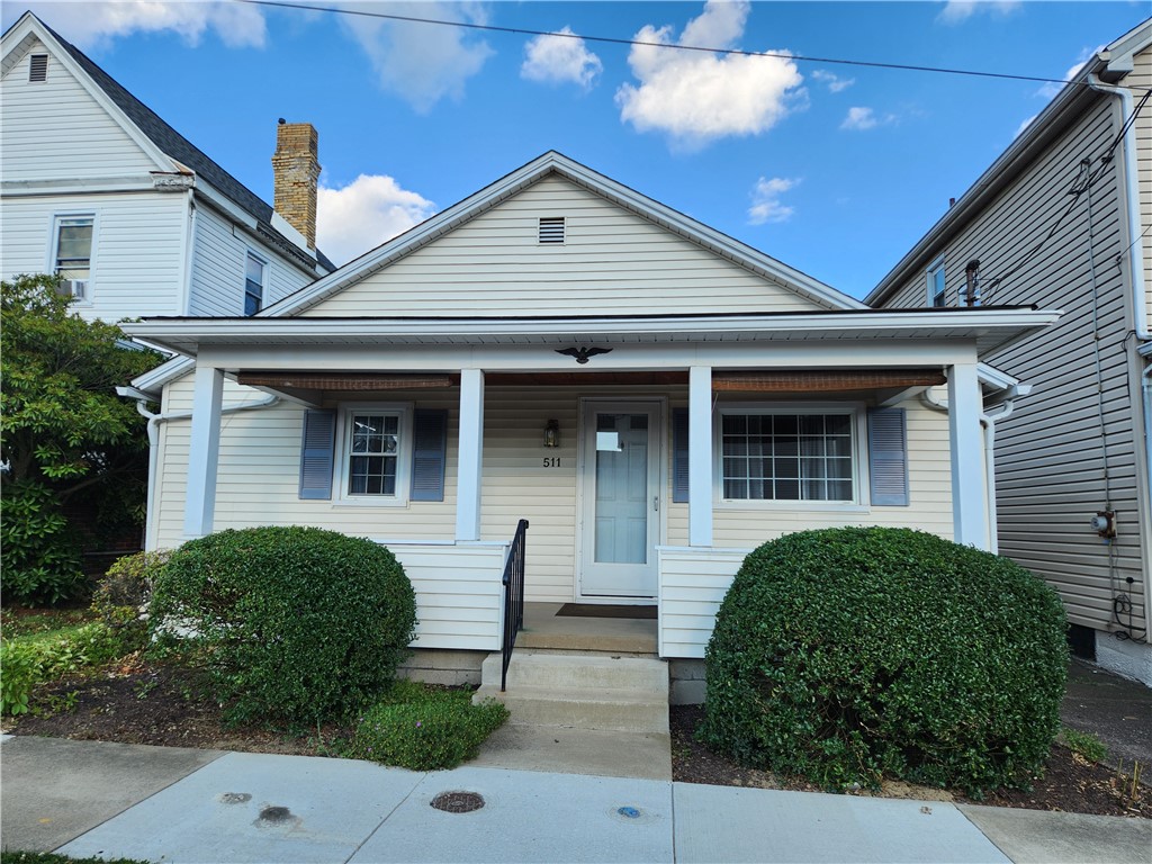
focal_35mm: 23
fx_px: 765
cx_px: 576
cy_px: 432
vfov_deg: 58.9
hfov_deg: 73.9
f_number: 1.8
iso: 20
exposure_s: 1/591
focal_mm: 5.4
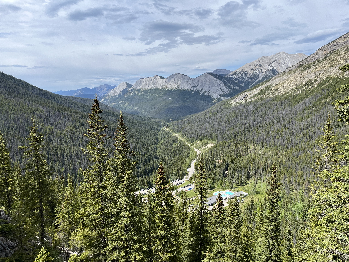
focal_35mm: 26
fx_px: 262
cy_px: 131
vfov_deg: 53.1
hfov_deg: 67.3
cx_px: 174
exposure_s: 1/3745
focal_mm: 5.1
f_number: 1.6
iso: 50
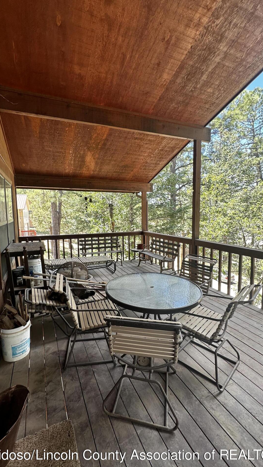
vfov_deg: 99.4
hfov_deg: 66.9
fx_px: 198
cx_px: 119
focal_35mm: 16
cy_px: 232
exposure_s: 1/99
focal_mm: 2.22
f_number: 2.2
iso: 40
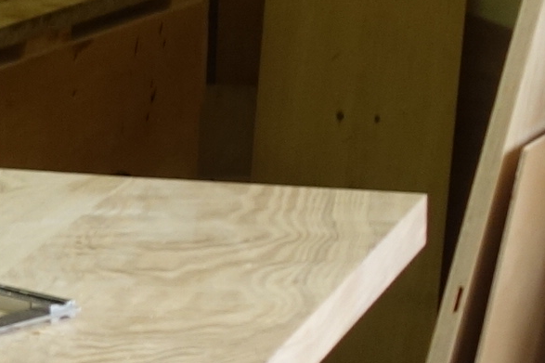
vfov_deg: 5.2
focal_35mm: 265
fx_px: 4010
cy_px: 160
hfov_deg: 7.2
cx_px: -824
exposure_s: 1/50
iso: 160
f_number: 3.2
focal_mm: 14.93
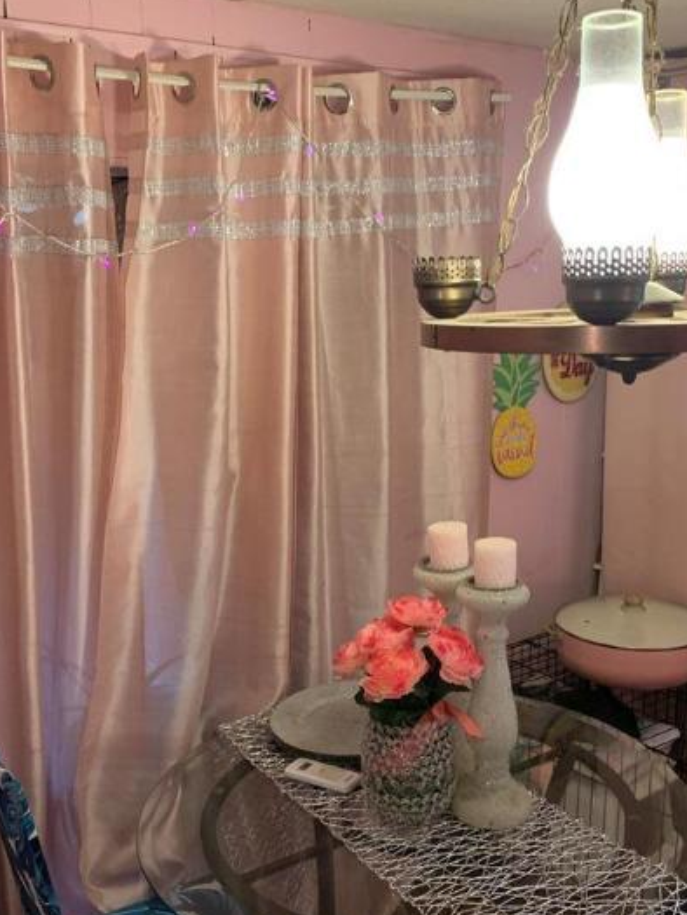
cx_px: 384
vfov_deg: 48.7
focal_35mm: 38
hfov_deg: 37.7
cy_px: 547
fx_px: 1005
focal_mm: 4.25
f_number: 1.8
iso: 320
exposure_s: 1/40
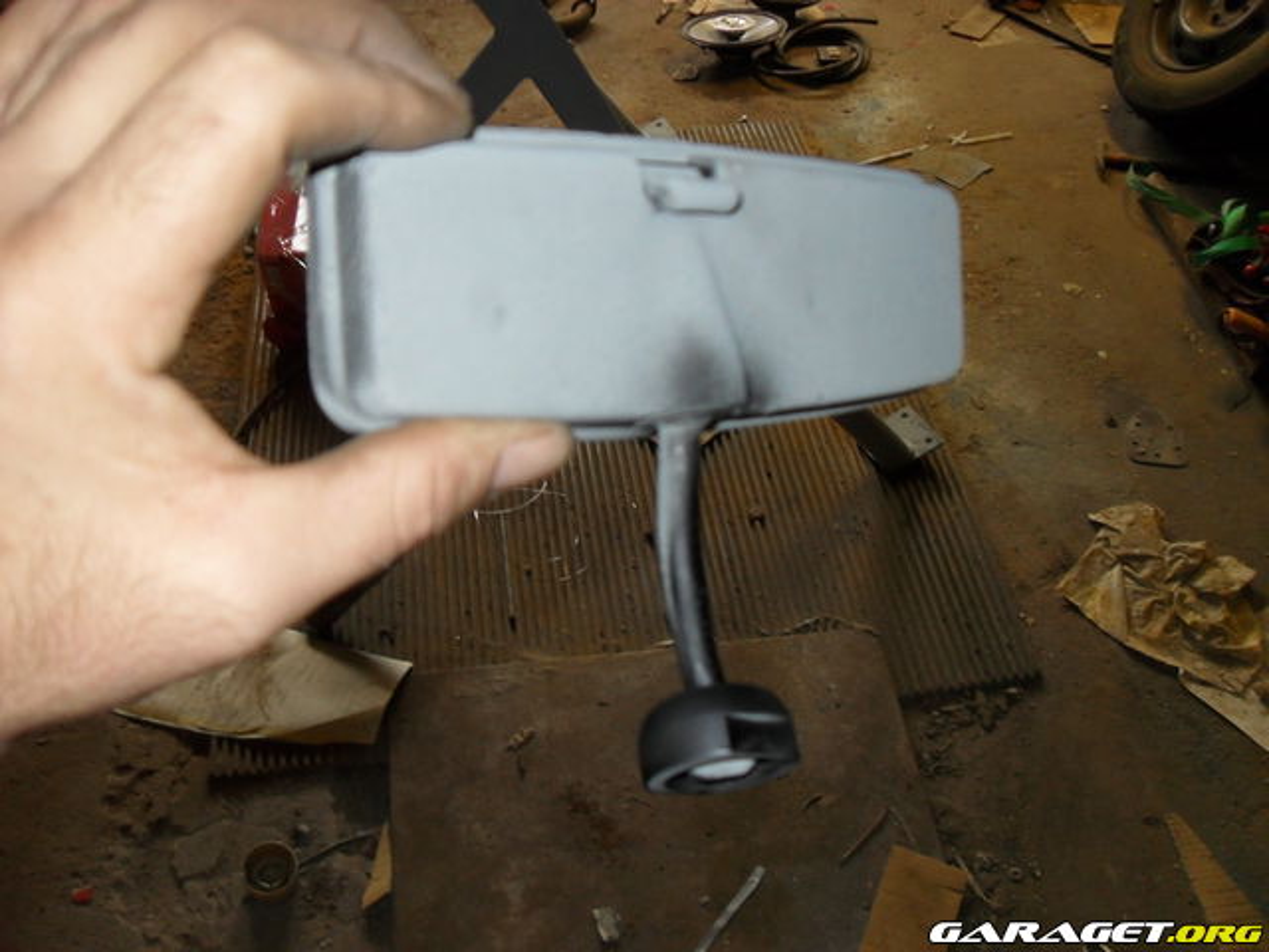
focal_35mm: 35
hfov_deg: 52.6
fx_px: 1283
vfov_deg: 40.7
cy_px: 476
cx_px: 634
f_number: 2.8
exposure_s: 1/45
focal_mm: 6.2
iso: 200
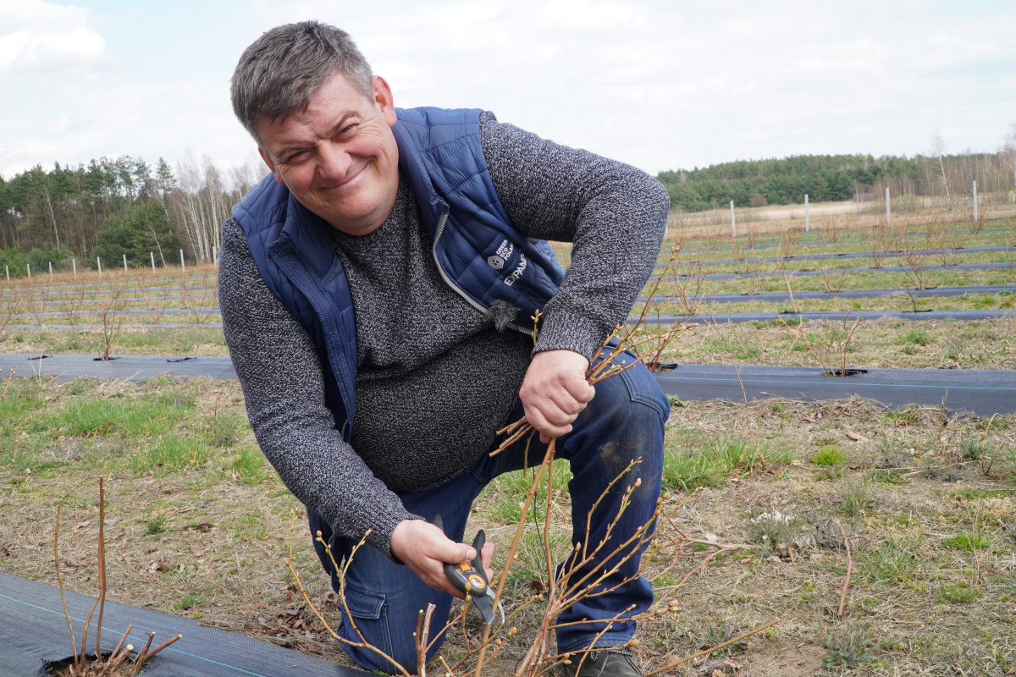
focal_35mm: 34
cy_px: 338
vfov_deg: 38.4
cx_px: 508
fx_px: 974
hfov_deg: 55.1
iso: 100
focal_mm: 23
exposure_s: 1/40
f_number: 13
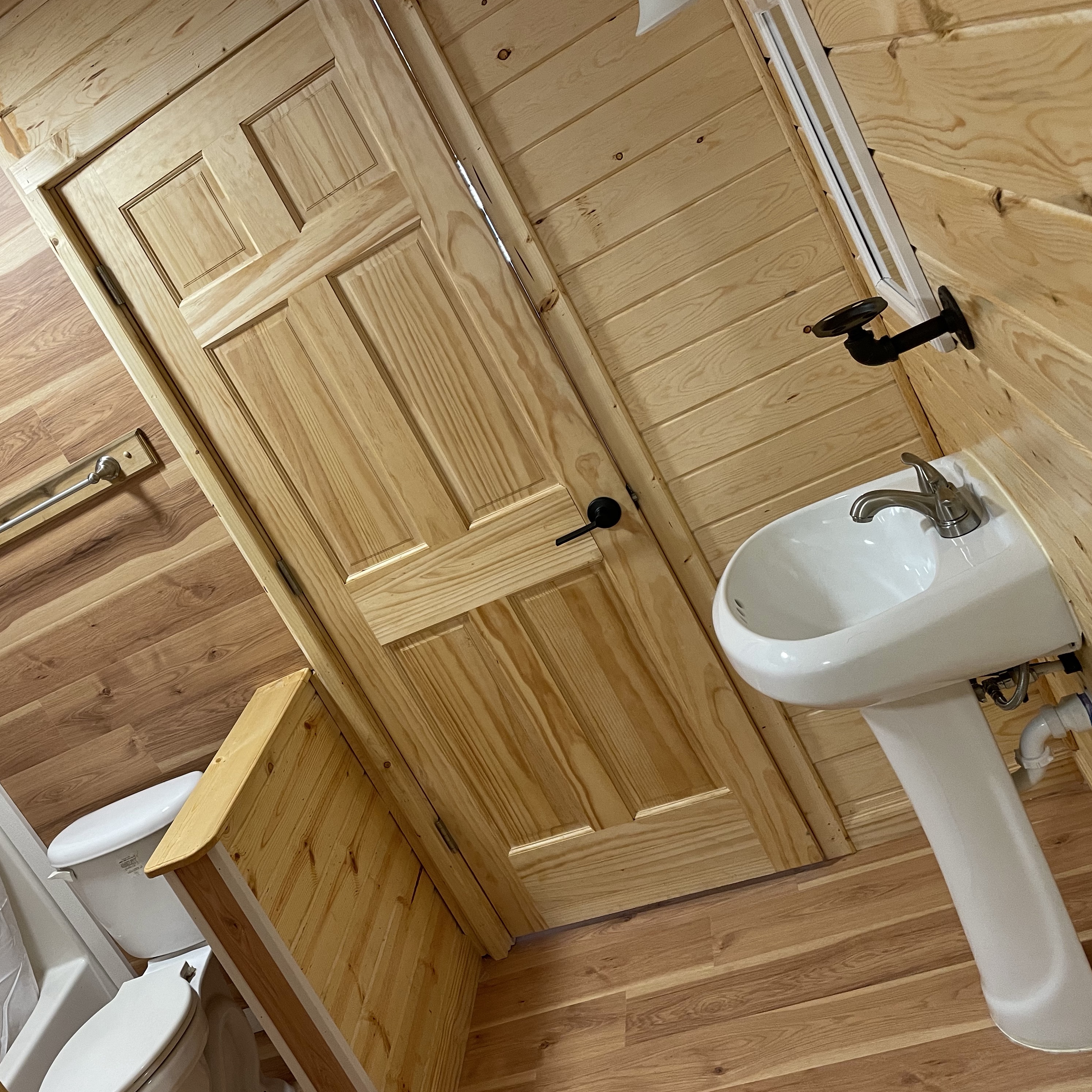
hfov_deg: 51.6
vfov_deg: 52.5
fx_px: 1106
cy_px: 542
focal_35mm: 31
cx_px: 368
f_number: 1.6
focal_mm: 4.2
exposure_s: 1/60
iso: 160
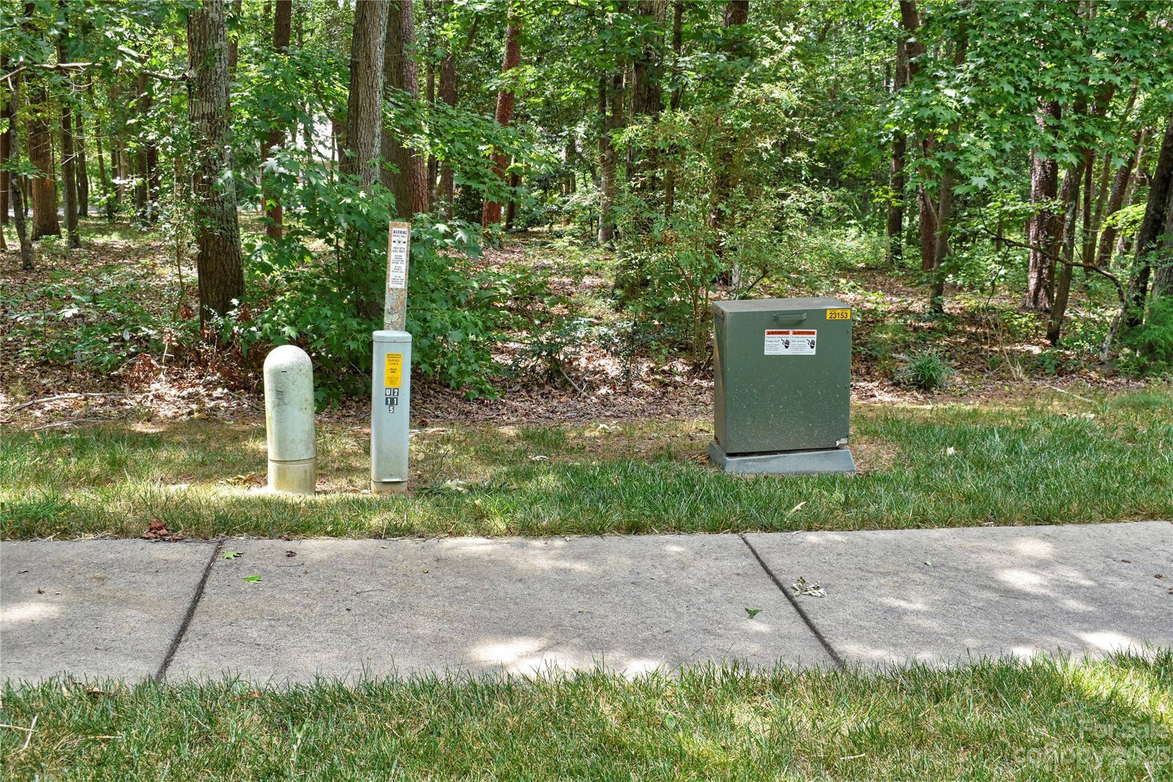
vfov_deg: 33.0
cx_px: 586
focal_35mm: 40
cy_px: 391
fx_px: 1319
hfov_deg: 47.9
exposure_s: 1/200
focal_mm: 27
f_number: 7.1
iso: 400
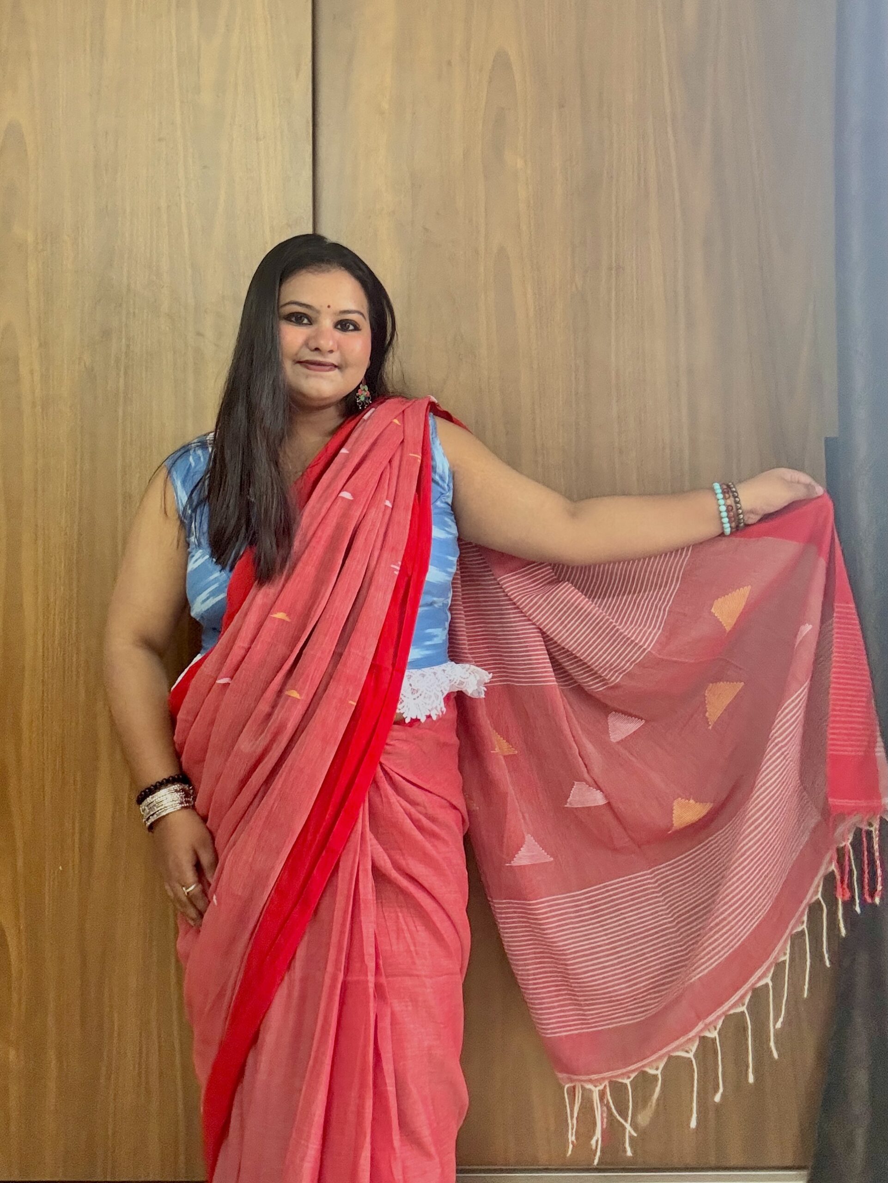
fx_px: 1025
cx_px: 444
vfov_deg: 59.9
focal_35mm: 30
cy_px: 592
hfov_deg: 46.8
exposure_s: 1/50
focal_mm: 2.69
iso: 250
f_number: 1.9
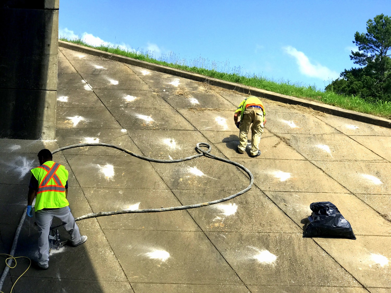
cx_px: 196
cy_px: 146
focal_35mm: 57
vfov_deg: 25.7
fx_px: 644
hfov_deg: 33.8
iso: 20
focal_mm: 6.6
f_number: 2.8
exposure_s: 1/725
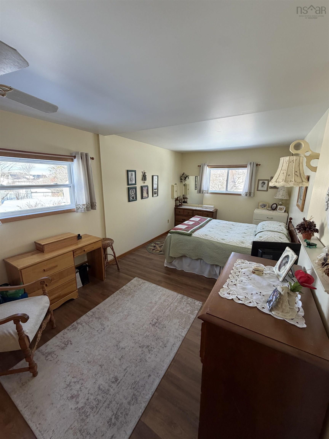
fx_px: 177
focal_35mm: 14
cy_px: 220
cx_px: 164
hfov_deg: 85.7
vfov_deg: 102.1
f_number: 2.2
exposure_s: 1/121
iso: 160
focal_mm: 2.22
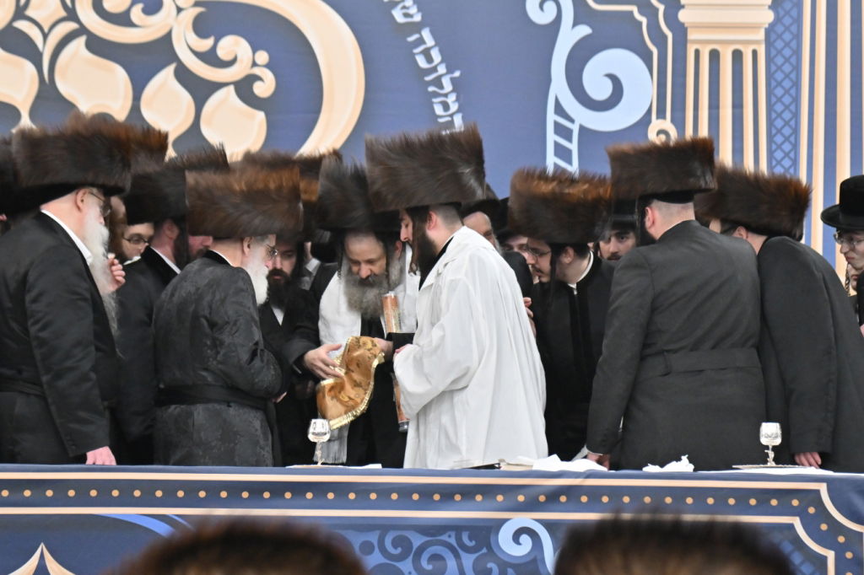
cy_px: 288
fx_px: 4318
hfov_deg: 11.4
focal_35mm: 180
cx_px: 432
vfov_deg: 7.6
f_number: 4
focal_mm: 120
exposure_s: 1/250
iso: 2000
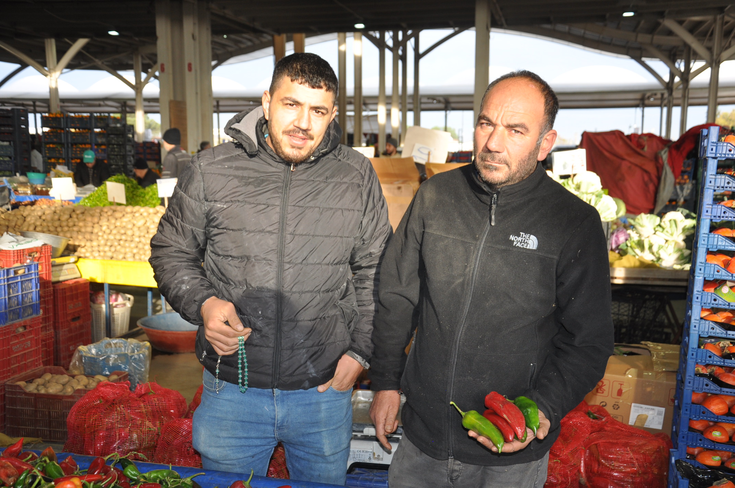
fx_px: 795
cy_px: 244
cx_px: 368
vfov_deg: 34.1
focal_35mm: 39
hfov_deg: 49.6
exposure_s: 1/200
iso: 320
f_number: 4
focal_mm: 26
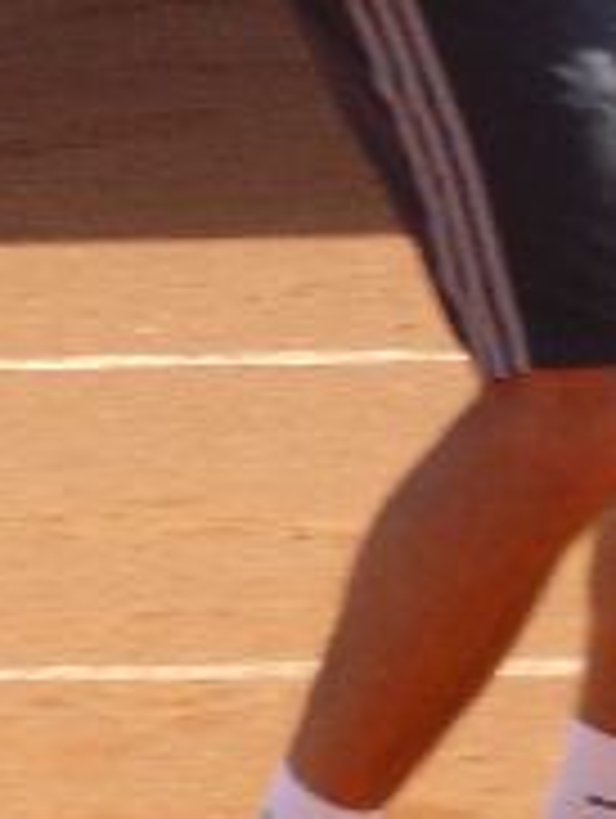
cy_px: -342
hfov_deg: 1.9
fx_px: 18251
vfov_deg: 2.6
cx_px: 535
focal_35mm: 771
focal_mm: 38.4
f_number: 5.6
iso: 160
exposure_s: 1/320
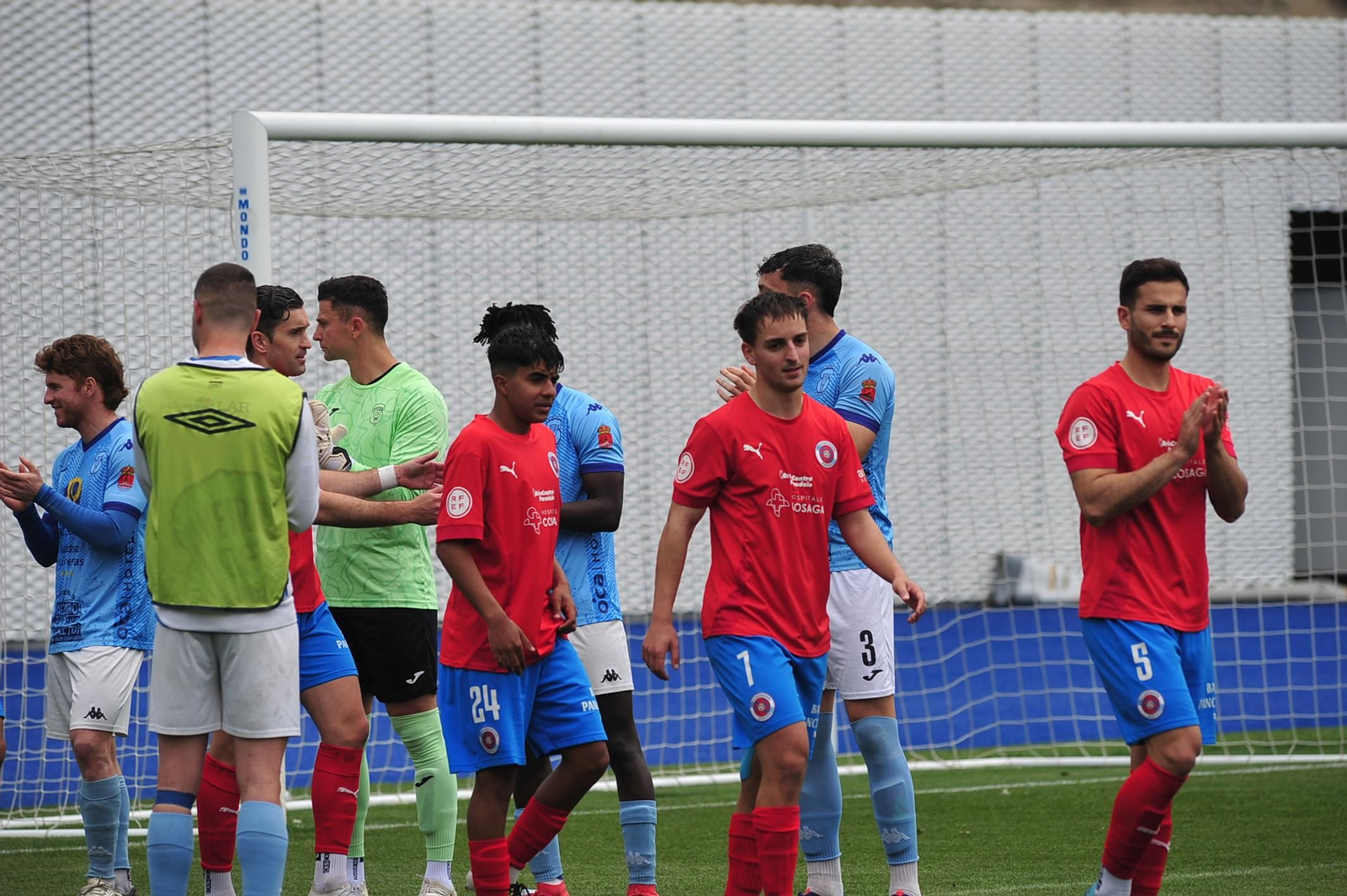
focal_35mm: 300
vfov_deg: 4.6
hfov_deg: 6.9
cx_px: 674
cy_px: 448
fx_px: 11219
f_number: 5
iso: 400
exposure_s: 1/1600
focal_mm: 300
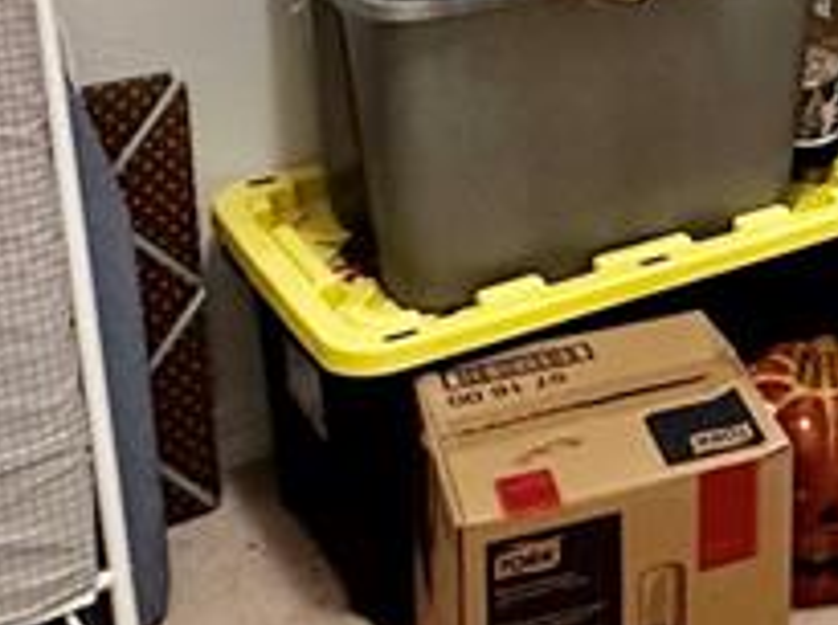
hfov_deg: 25.5
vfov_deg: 19.0
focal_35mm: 70
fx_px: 1692
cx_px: 952
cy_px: -247
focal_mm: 2.22
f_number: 2.2
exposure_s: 1/60
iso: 400
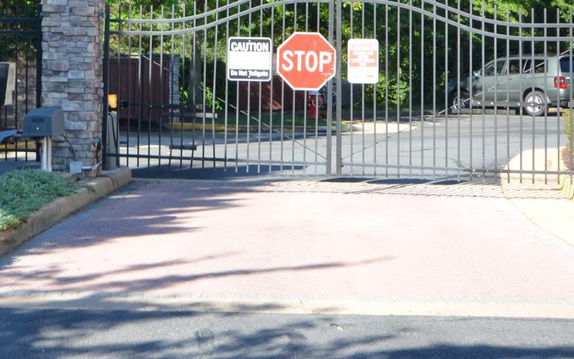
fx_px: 1314
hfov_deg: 23.6
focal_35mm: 84
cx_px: -2
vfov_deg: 15.4
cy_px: 32
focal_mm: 20
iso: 100
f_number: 9
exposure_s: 1/50
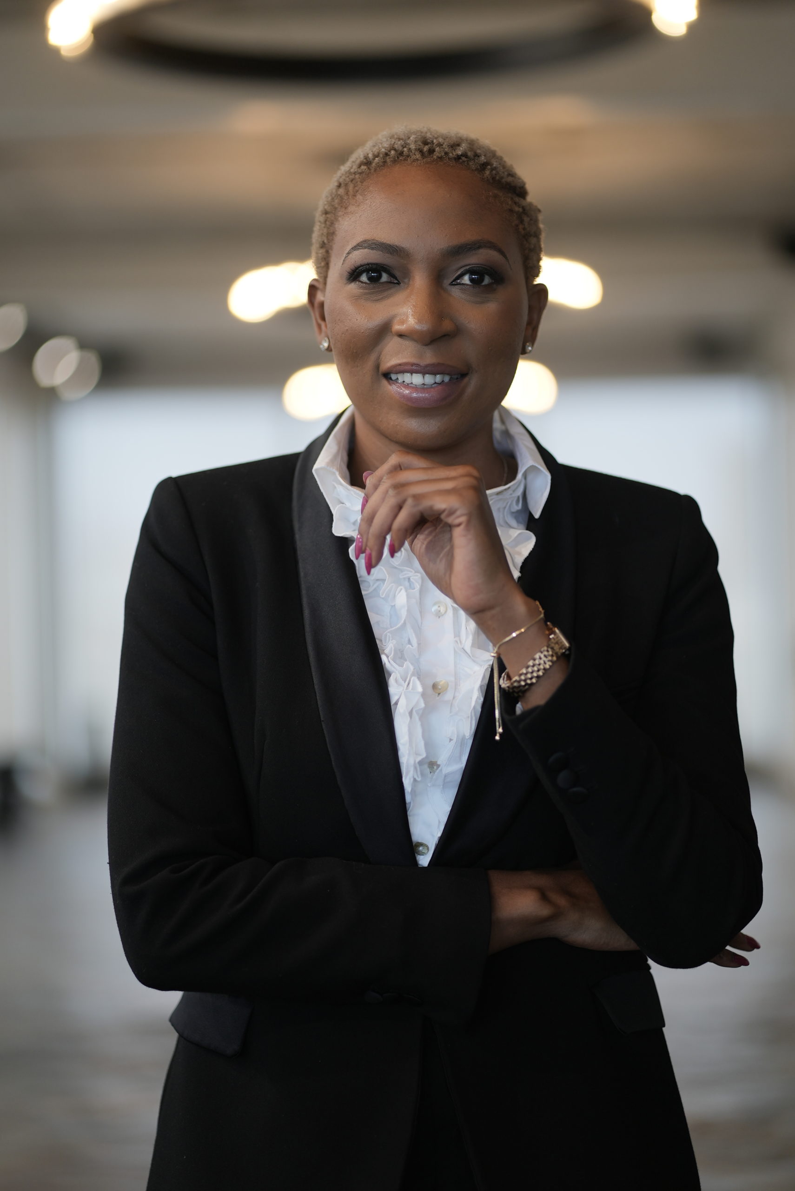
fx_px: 2812
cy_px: 596
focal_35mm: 85
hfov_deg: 16.1
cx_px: 398
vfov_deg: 23.9
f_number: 1.8
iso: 200
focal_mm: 85
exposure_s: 1/400
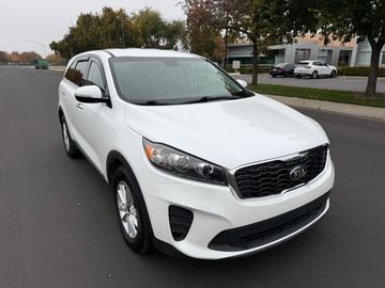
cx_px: 192
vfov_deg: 56.8
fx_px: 267
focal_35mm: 24
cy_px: 144
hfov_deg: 71.6
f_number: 1.78
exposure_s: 1/1091
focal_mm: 6.76
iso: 80
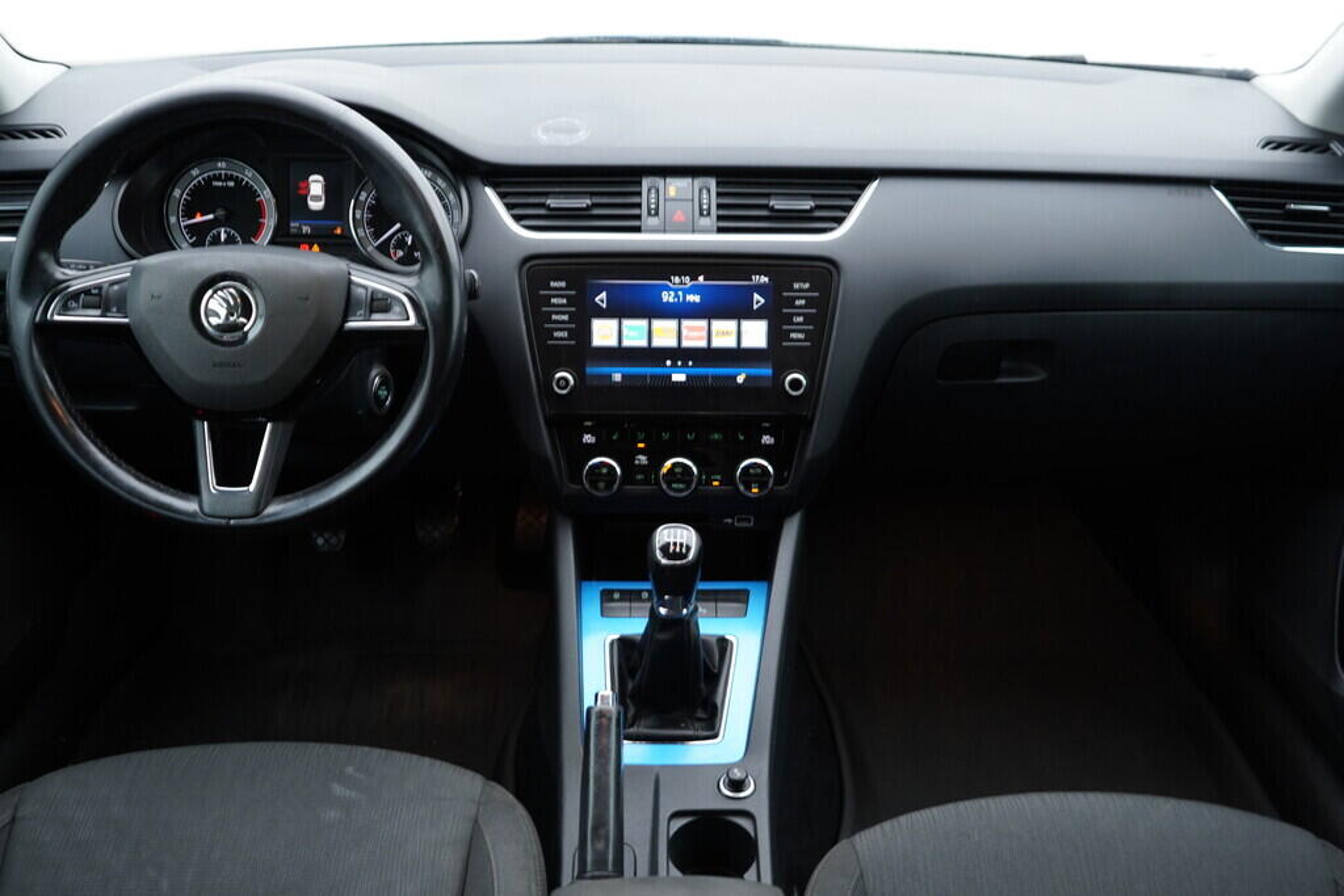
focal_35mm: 36
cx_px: 672
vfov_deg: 36.9
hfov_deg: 53.1
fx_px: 1344
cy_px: 448
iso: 200
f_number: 2.8
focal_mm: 24
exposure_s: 1/40
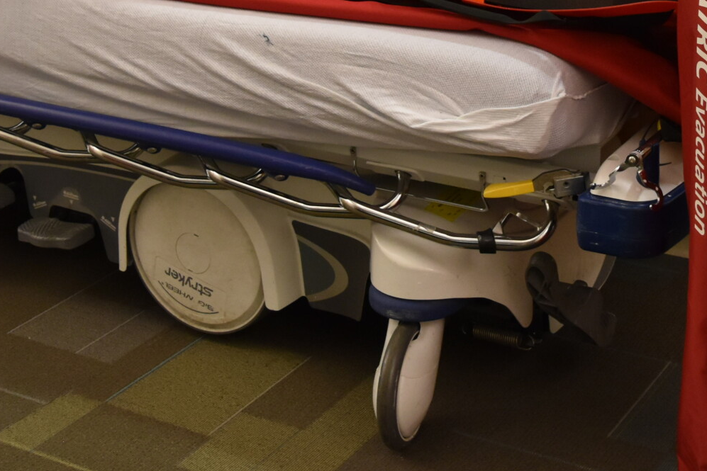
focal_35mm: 77
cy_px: -13
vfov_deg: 17.3
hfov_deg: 26.1
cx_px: 491
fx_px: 1512
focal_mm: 20
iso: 1000
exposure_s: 1/60
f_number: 3.5
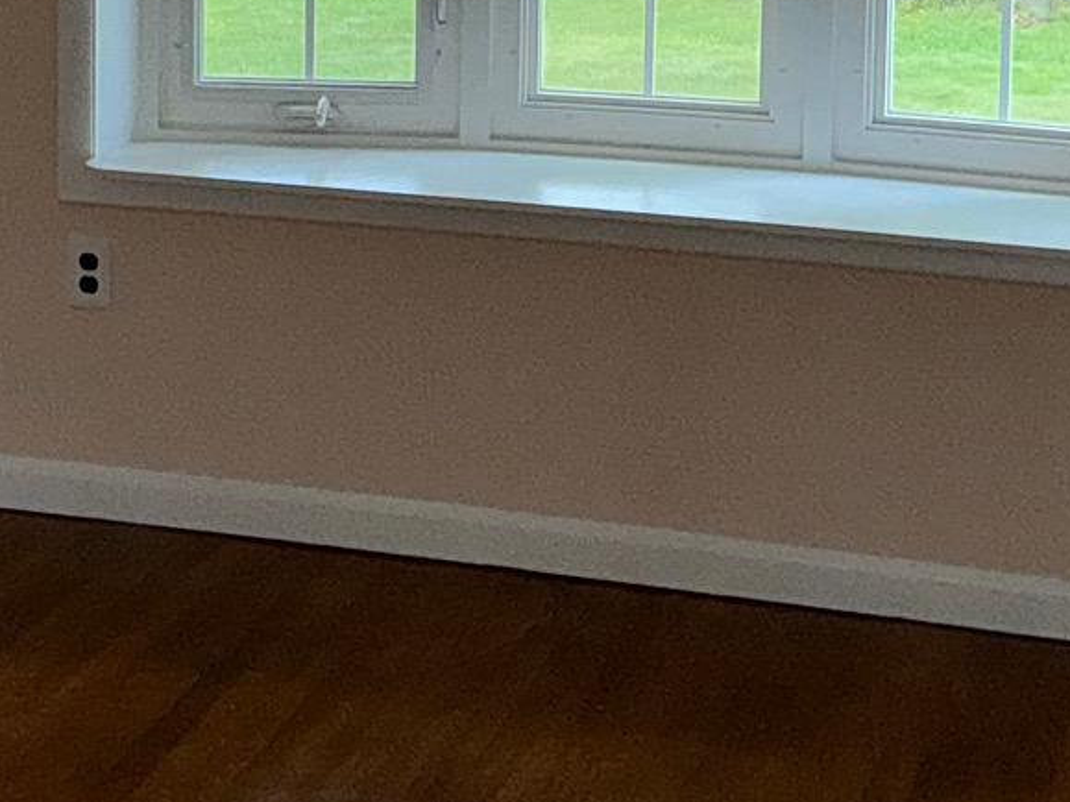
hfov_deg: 19.6
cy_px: -116
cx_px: 222
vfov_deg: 14.5
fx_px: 3060
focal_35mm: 99
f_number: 1.8
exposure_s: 1/101
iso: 16
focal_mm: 3
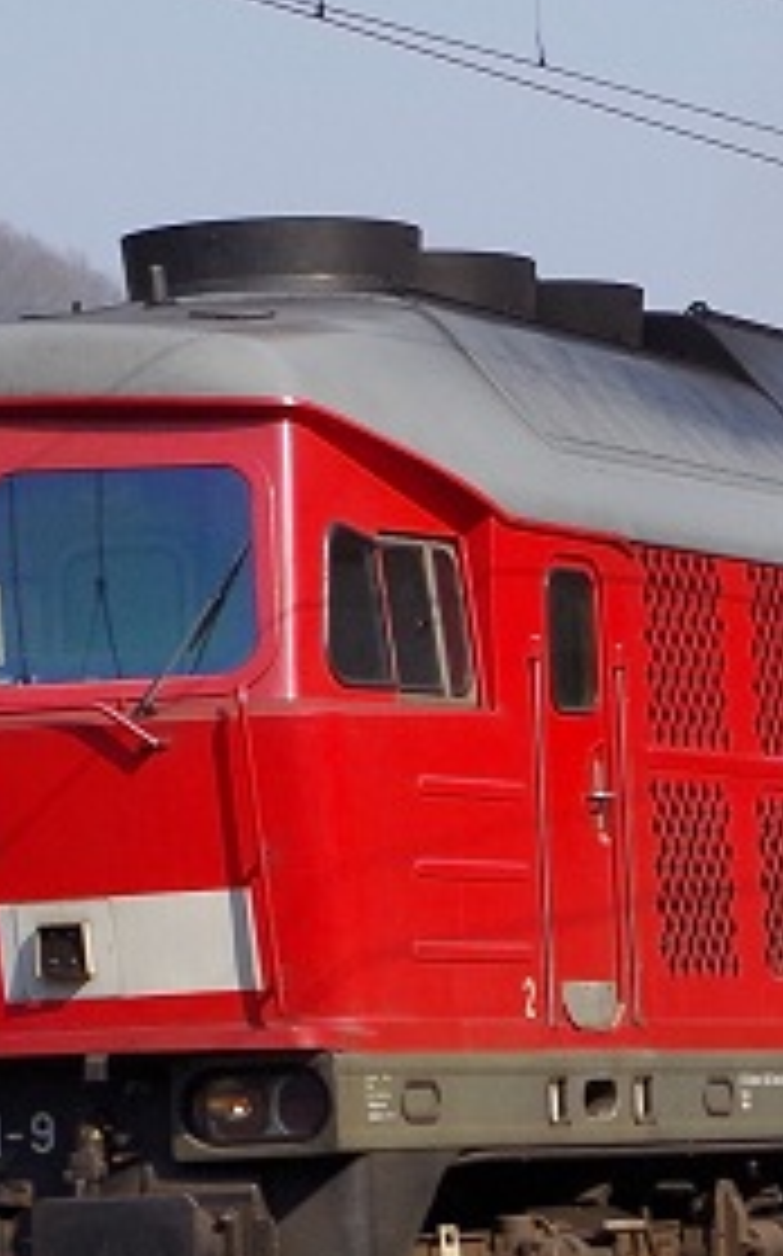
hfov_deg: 8.2
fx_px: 5369
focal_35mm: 157
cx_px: 1040
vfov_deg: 13.3
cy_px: 725
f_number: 5.6
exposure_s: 1/1000
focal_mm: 28.13
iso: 200
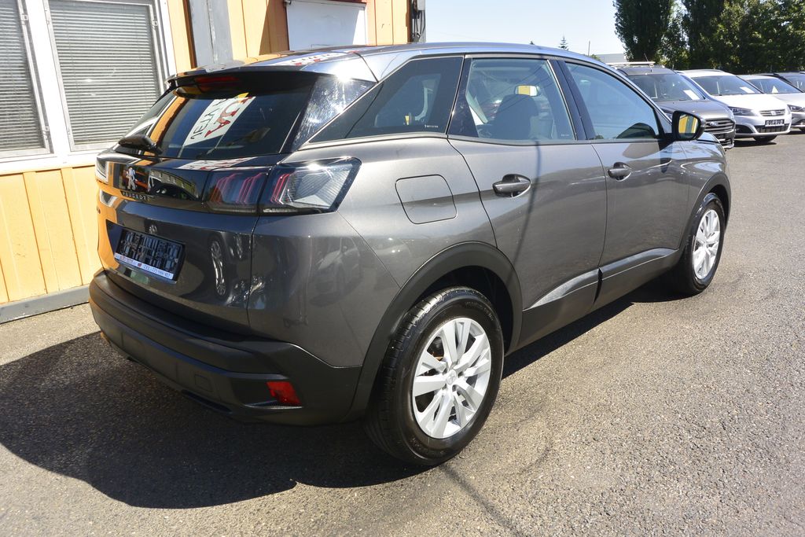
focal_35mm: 27
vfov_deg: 47.9
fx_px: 604
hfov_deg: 67.4
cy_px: 268
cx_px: 402
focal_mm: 10
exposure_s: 1/250
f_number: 7.1
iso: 160
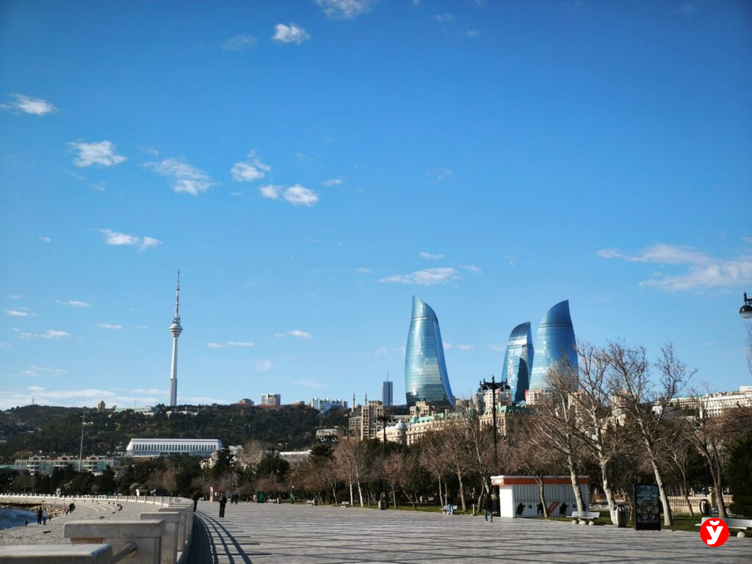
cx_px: 376
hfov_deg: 38.2
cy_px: 282
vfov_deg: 29.1
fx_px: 1086
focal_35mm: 50
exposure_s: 1/516
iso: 50
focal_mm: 7.1
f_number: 1.9
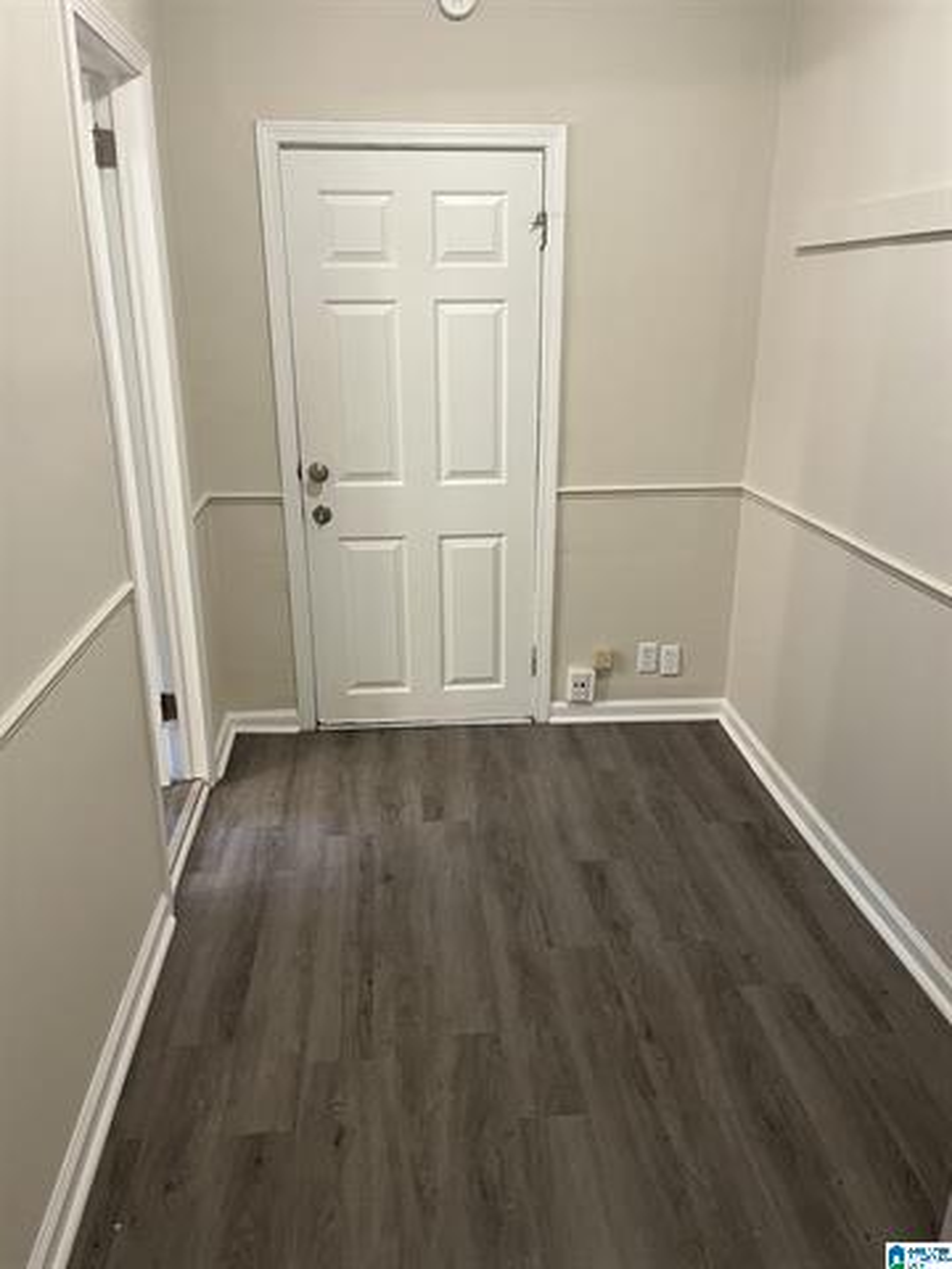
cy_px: 634
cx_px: 476
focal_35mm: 26
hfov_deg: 53.1
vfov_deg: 67.3
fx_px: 953
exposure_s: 1/60
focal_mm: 5.1
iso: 160
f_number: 1.6
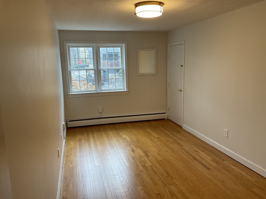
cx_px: 133
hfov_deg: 61.7
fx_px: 223
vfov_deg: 48.2
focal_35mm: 29
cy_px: 100
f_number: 1.8
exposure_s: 1/60
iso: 64
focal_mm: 3
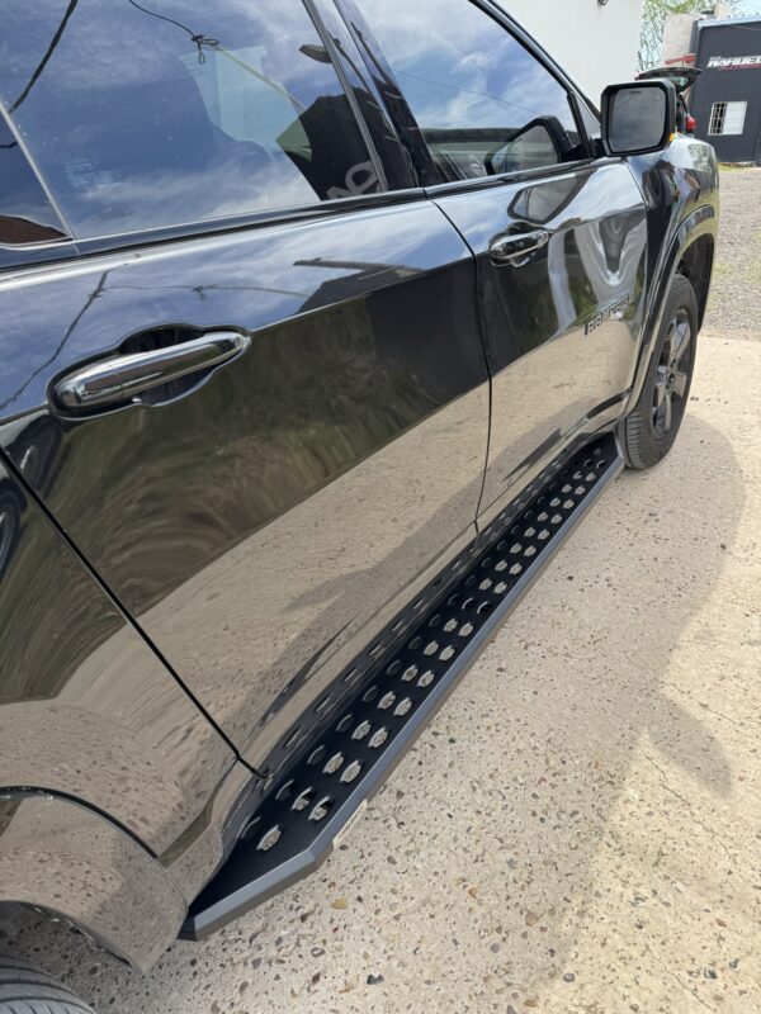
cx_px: 380
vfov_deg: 71.6
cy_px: 507
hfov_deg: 56.8
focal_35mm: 24
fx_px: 703
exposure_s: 1/812
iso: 80
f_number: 1.78
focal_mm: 6.76
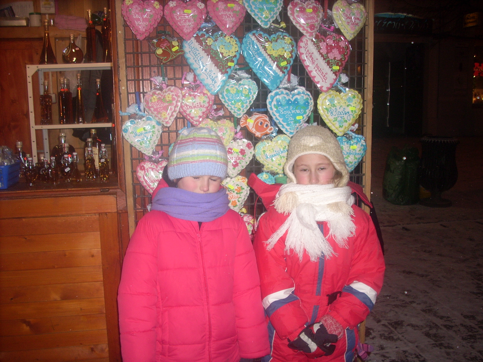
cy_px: 181
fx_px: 516
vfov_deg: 38.7
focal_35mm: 37
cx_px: 242
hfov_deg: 50.1
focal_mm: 6.2
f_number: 2.8
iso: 100
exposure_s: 1/60
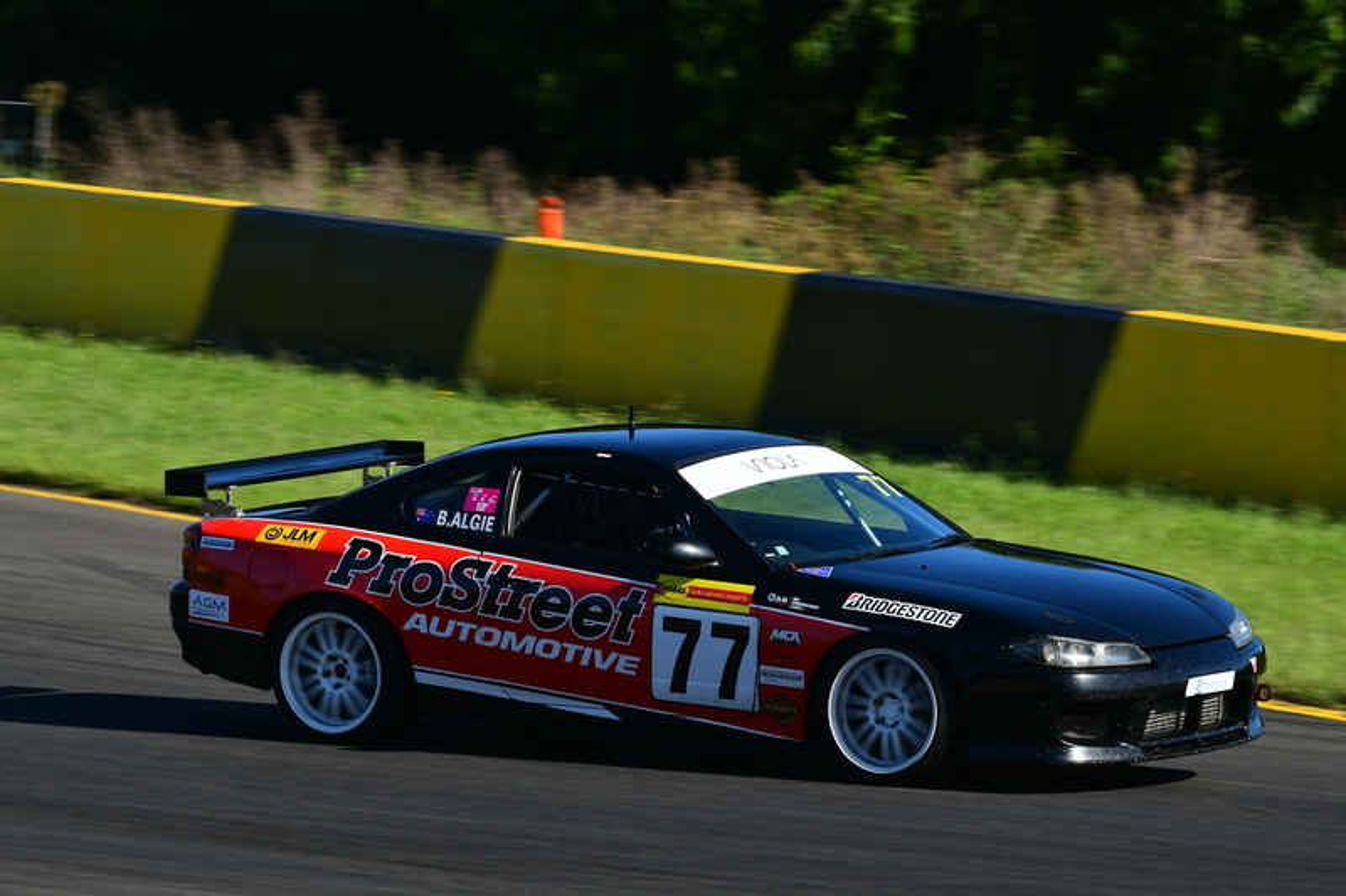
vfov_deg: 4.6
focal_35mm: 300
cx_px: 673
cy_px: 448
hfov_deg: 6.9
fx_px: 11214
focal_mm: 200
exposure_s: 1/320
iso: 250
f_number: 11
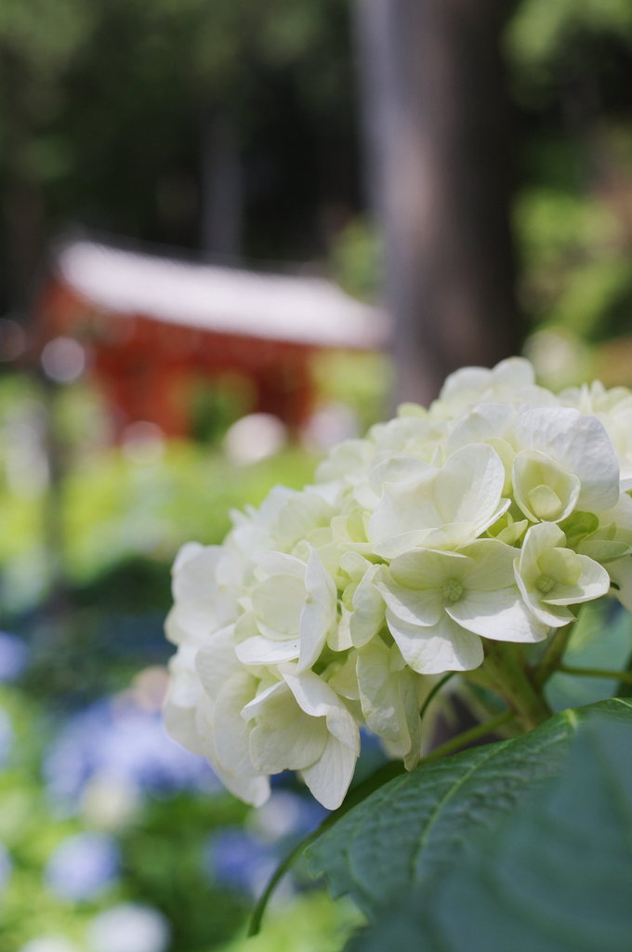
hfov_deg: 25.9
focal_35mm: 52
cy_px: 476
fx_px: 1373
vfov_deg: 38.2
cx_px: 316
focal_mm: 35
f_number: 5.6
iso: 400
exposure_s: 1/1000
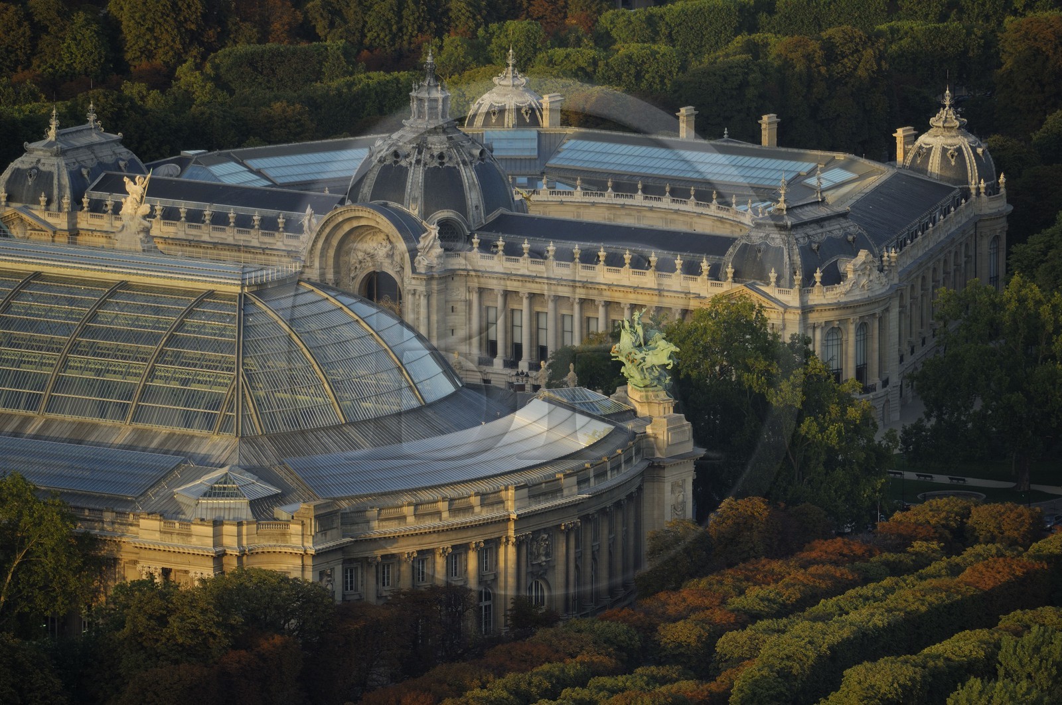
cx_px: 531
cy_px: 352
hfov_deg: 4.6
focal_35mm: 450
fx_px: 13256
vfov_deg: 3.0
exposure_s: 1/250
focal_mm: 300
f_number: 4
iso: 100
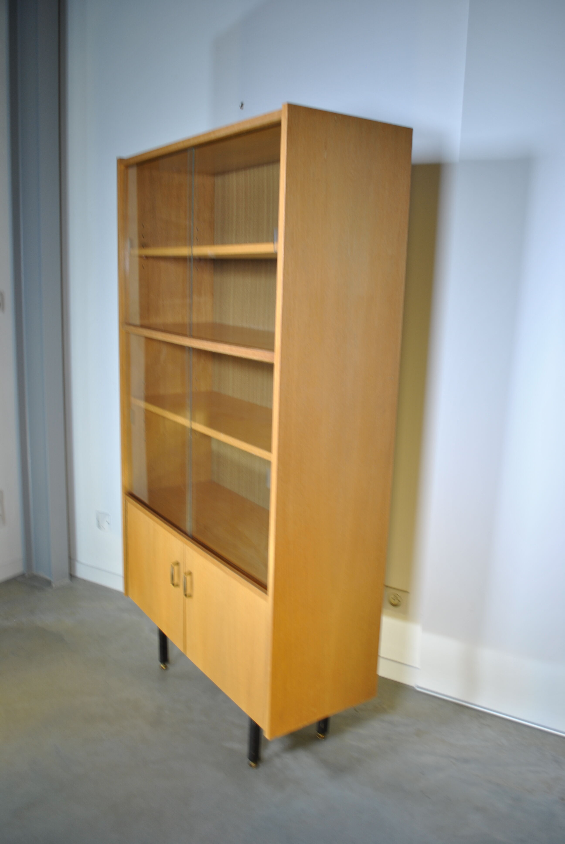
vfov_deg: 61.9
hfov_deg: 43.7
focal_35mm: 30
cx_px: 282
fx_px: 704
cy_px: 422
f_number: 3.8
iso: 100
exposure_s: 1/20
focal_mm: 20
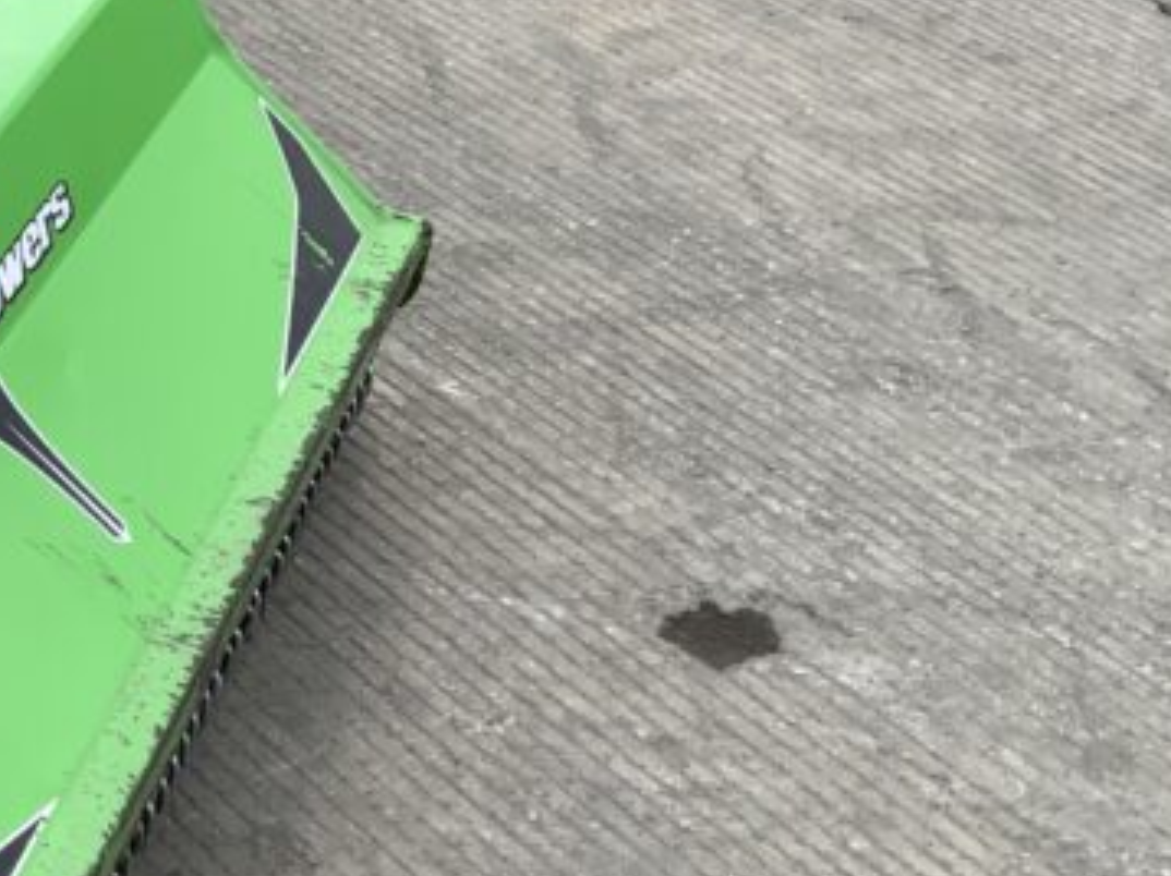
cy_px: 637
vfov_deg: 17.7
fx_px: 2806
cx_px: -304
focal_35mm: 83
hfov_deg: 21.5
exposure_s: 1/709
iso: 16
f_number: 1.8
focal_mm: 3
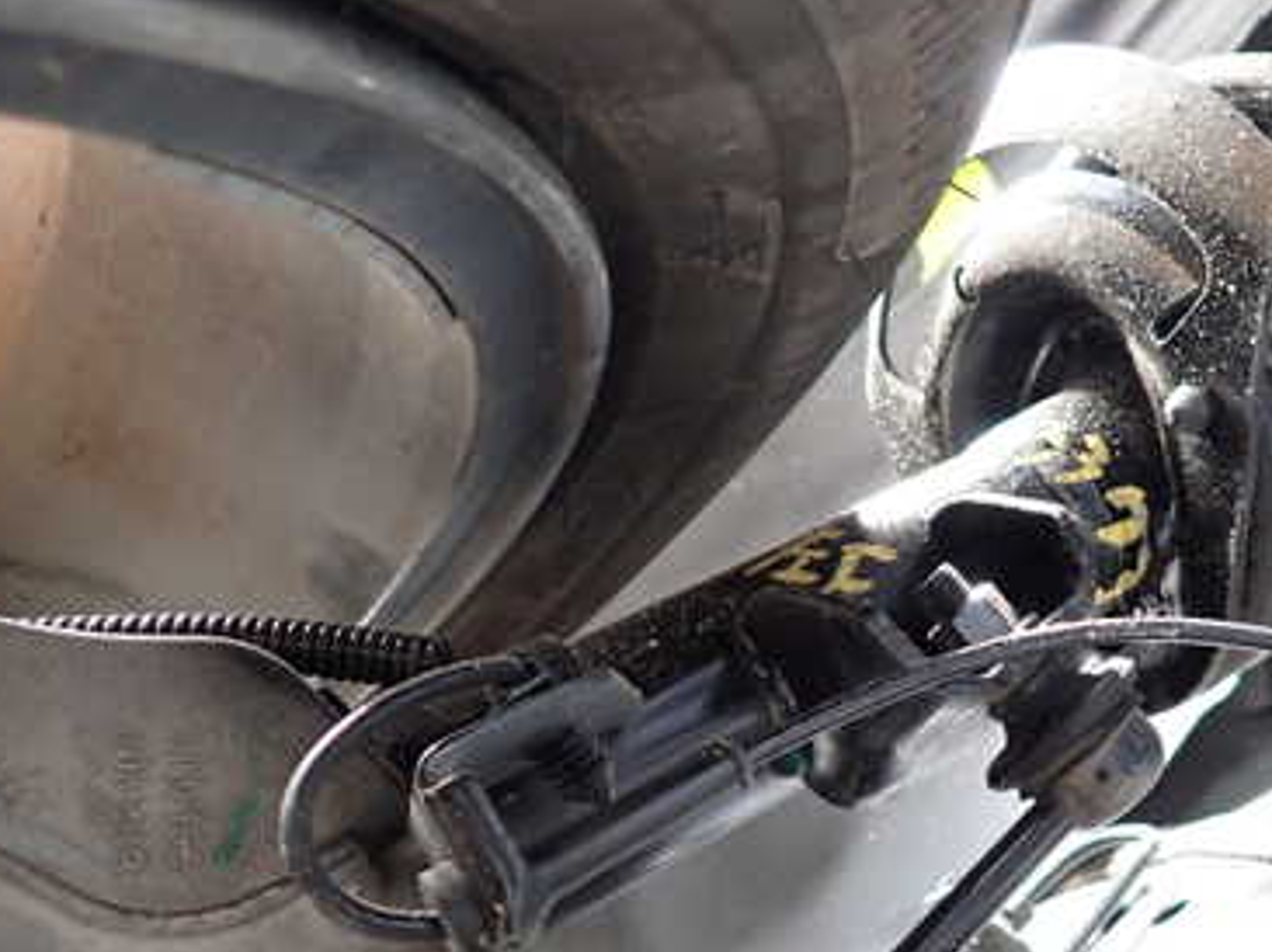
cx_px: 938
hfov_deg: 44.4
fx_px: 1506
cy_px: 598
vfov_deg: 34.9
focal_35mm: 41
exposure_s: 1/30
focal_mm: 4.5
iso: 400
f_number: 2
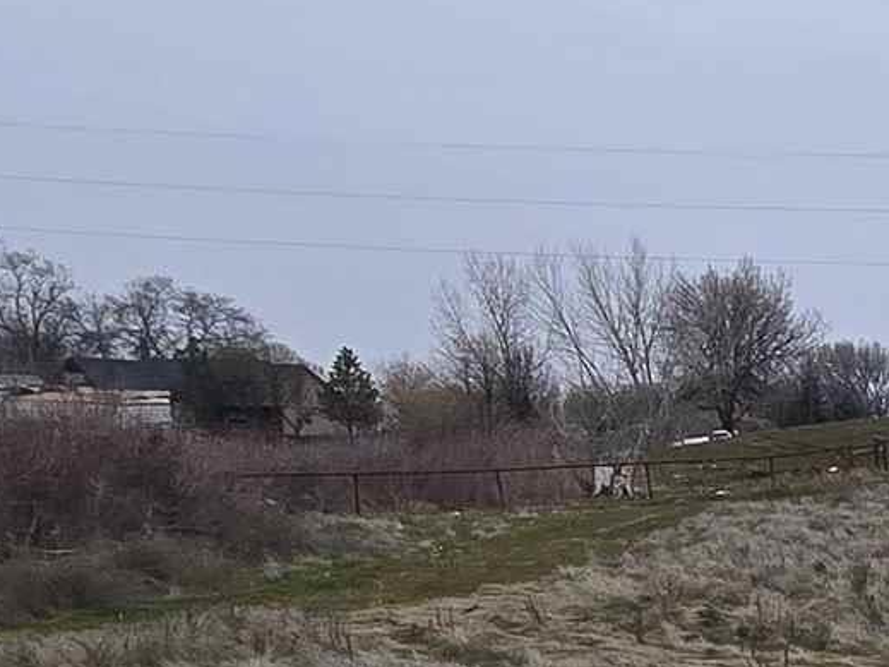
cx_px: 1799
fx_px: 1977
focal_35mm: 77
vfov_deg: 18.2
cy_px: 787
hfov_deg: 17.6
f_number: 2.2
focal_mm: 2.2
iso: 50
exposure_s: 1/285
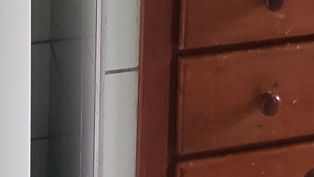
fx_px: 1216
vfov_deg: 7.1
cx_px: 365
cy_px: -419
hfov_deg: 14.3
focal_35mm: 146
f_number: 2.4
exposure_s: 1/60
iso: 320
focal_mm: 4.3
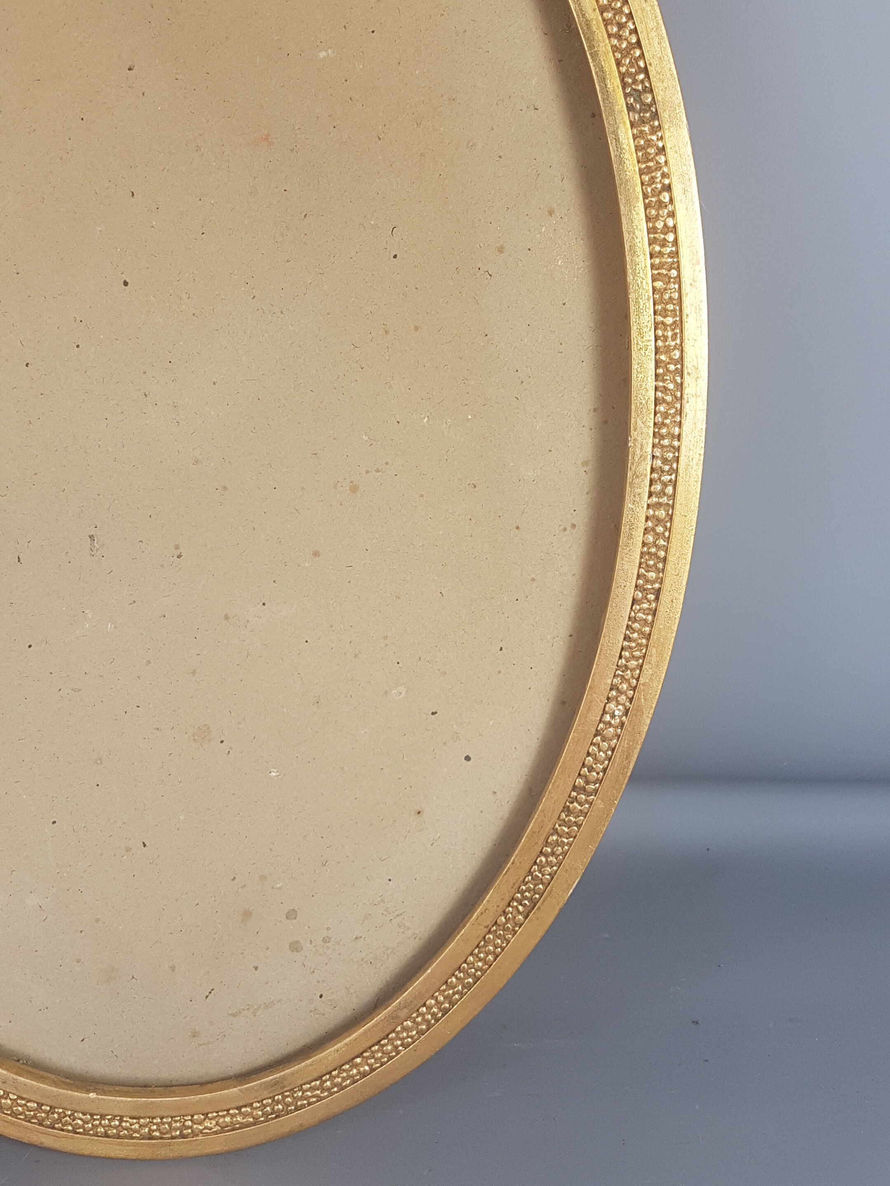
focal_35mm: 26
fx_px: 891
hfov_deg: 53.1
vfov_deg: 67.3
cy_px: 593
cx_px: 445
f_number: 1.7
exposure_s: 1/100
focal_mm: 4.2
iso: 80
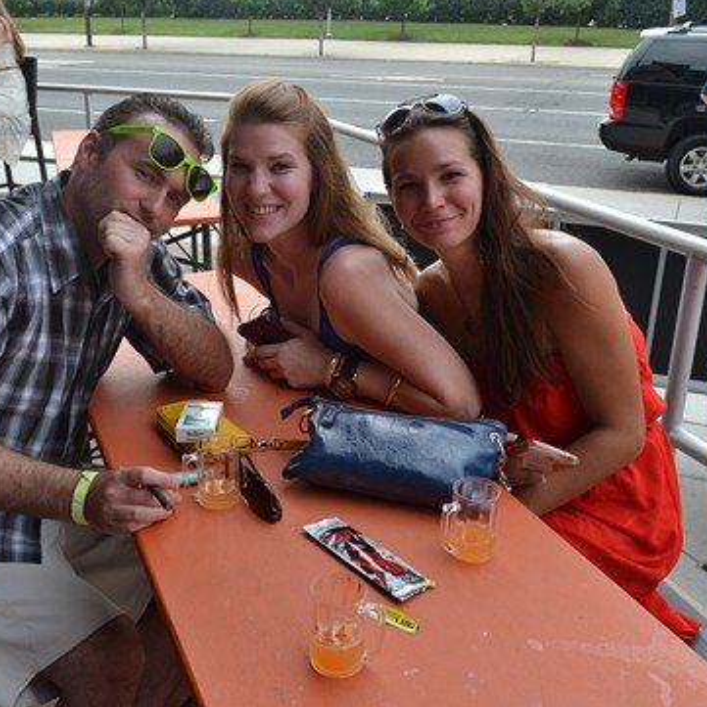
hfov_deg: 47.2
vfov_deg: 47.2
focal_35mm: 35
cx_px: 327
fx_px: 809
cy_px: 350
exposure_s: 1/125
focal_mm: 18
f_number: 5.6
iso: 400
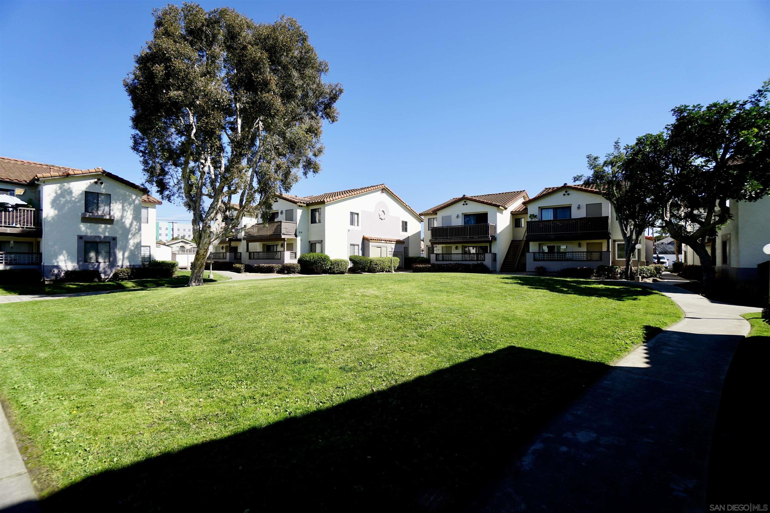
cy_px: 256
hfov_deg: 100.4
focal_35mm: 15
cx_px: 385
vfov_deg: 77.3
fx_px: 321
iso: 100
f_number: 5
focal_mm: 10
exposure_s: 1/500
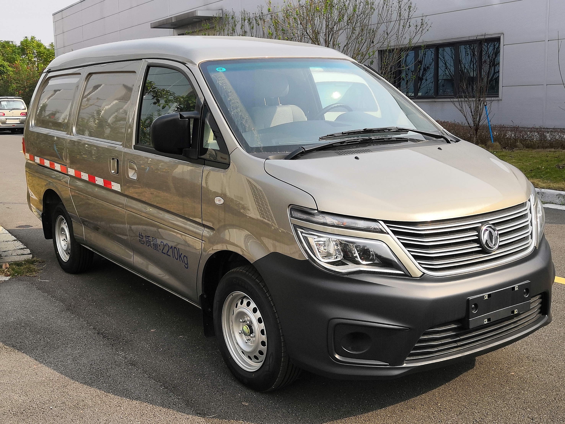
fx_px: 441
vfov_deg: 51.4
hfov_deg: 65.3
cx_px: 282
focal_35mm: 27
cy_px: 212
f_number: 1.8
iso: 50
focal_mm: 3.95
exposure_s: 1/959
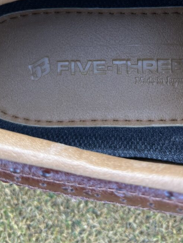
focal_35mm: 41
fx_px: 289
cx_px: 113
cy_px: 58
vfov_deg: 44.1
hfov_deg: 35.0
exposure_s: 1/122
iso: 80
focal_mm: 5.1
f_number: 1.6
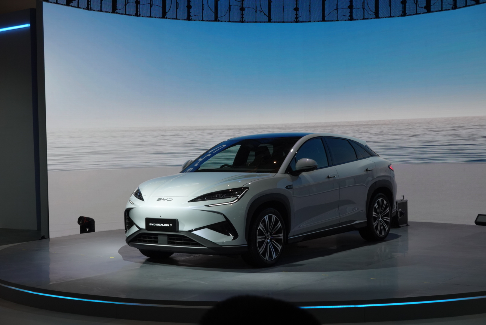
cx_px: 243
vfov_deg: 21.9
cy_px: 162
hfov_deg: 32.4
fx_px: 838
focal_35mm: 62
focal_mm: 22.92
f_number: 4
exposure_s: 1/125
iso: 320
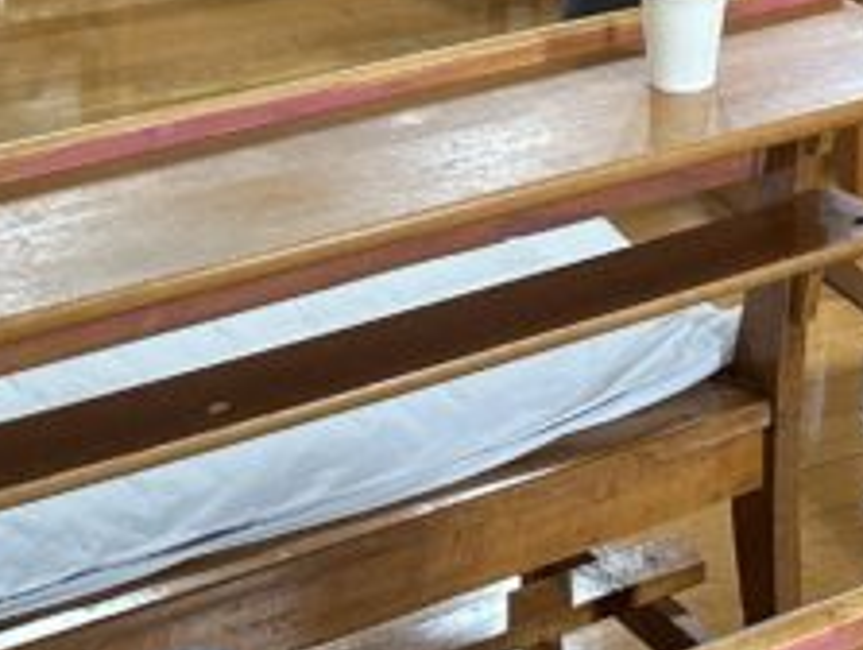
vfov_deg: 12.4
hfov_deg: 17.5
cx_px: 824
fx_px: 2747
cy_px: -491
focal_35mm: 110
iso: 125
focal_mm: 6.86
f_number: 1.78
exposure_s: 1/50
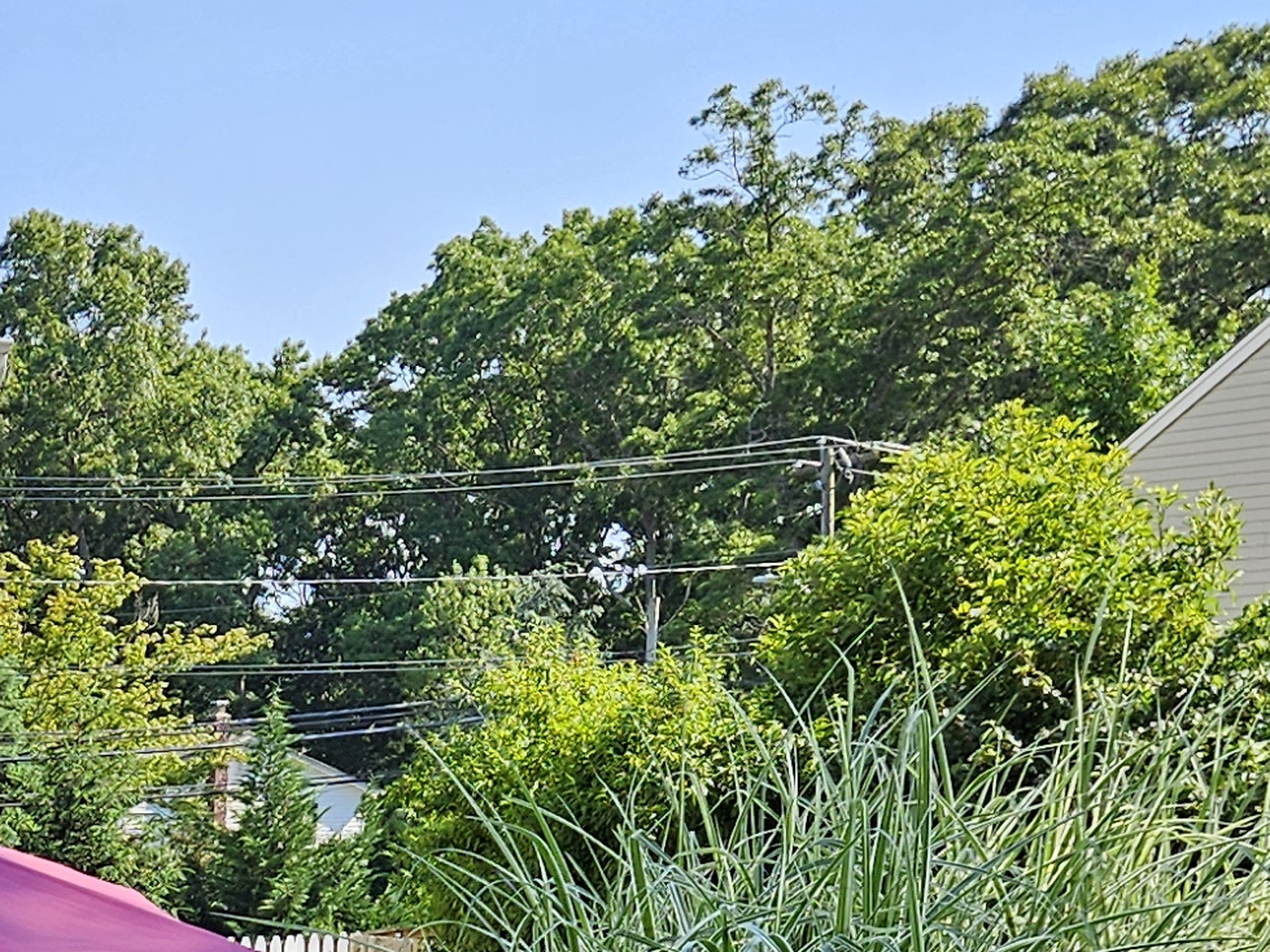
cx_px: -180
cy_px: 1658
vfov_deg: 14.1
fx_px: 3448
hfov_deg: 19.8
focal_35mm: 94
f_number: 1.8
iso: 25
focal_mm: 5.4
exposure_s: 1/748
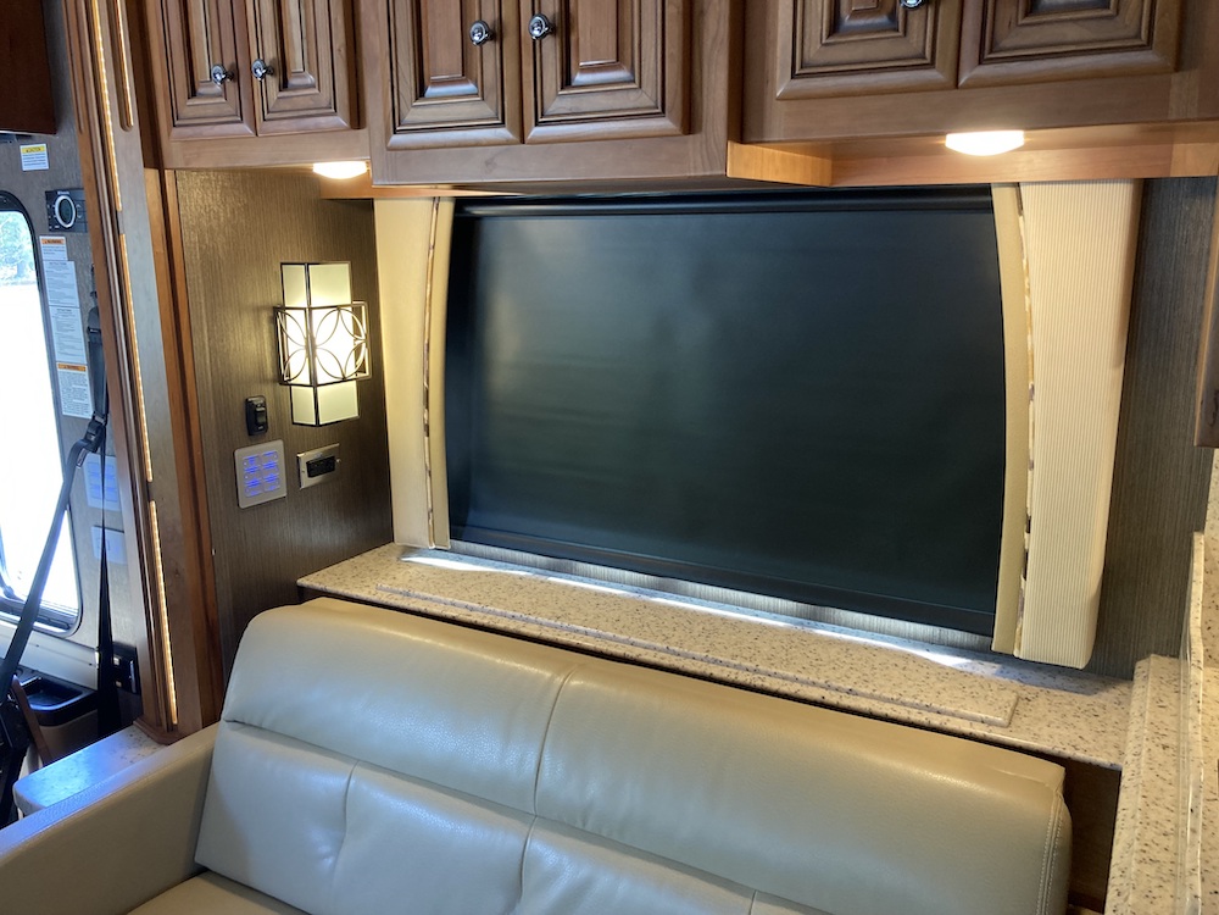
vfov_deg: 49.7
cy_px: 458
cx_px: 610
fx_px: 986
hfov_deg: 63.4
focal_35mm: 28
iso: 160
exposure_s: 1/60
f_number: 1.8
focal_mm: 3.99
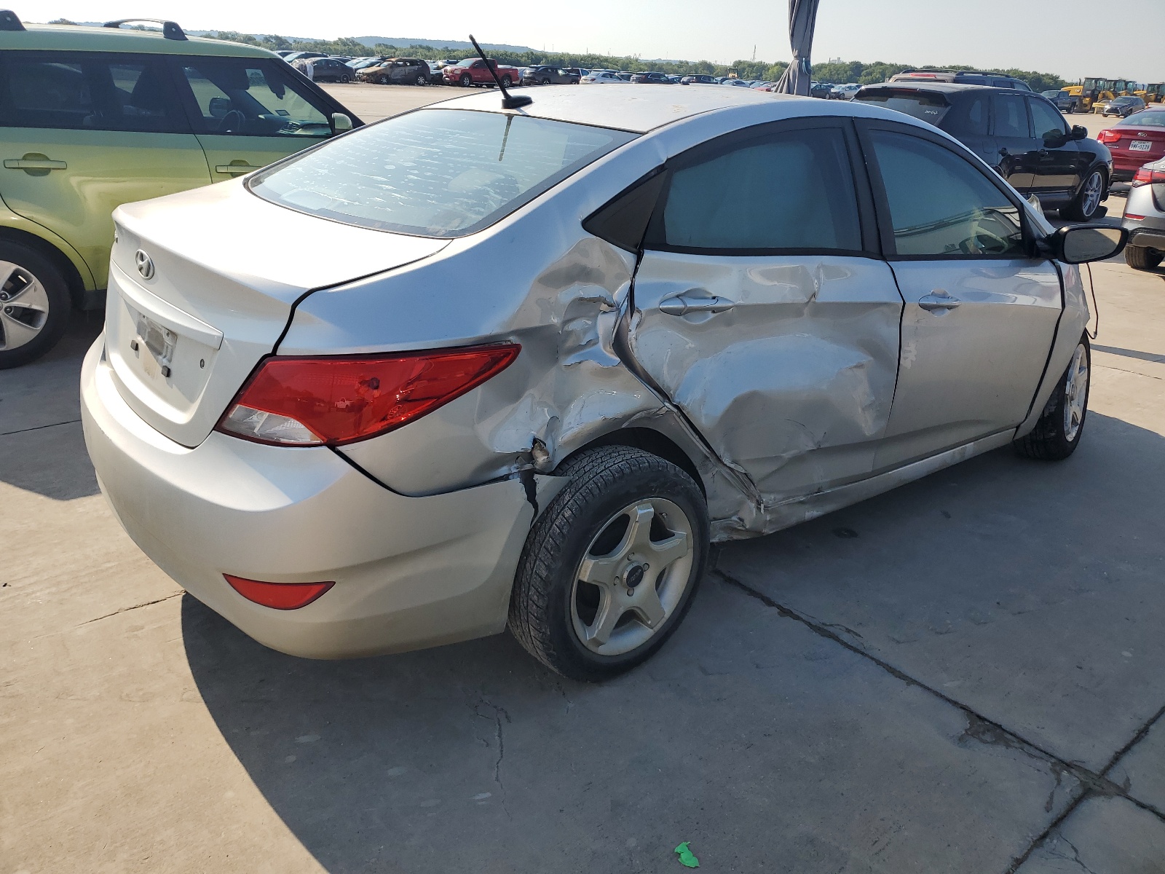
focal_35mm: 26
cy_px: 437
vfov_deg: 53.1
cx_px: 582
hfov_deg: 67.3
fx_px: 875
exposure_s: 1/3333
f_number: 1.5
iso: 50
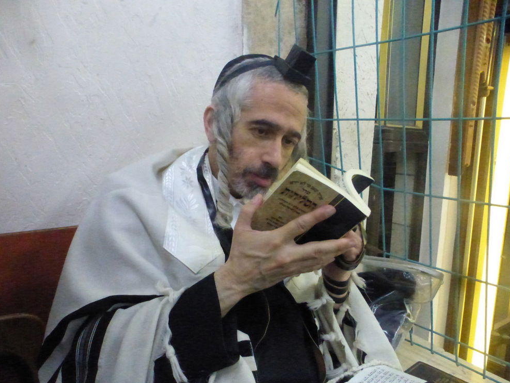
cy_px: 199
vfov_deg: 54.9
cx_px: 265
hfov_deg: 69.4
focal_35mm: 25
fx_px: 368
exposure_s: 1/400
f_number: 4
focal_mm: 4.3
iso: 3200
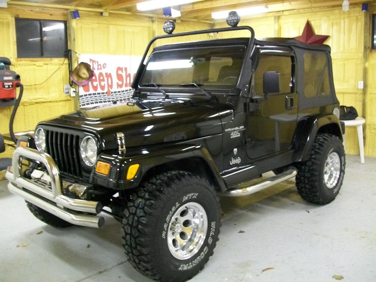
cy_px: 141
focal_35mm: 36
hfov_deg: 51.4
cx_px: 188
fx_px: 391
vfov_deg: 39.7
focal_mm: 6
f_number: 2.7
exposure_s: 1/8
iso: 200
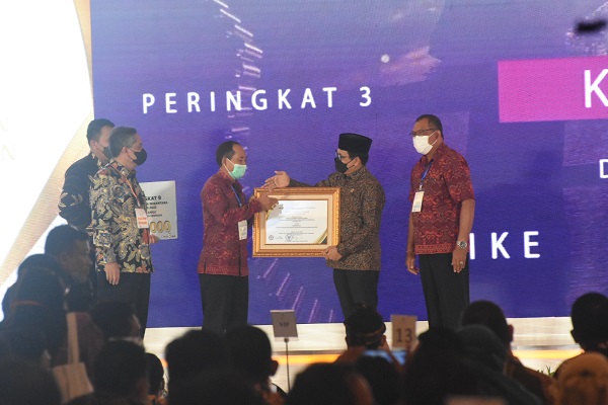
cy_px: 202
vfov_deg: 4.0
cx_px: 304
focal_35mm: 345
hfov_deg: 6.0
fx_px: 5826
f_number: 7.1
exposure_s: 1/200
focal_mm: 230
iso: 6400
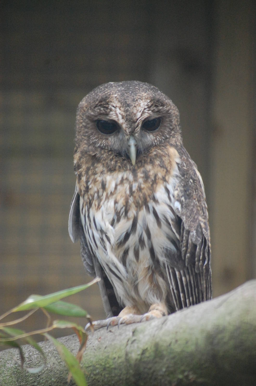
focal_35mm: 300
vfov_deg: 6.9
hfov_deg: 4.6
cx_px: 128
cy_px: 193
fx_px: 3205
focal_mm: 200
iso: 1600
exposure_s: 1/100
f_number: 5.6
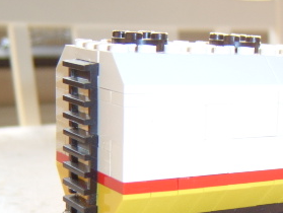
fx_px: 581
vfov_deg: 20.3
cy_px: 197
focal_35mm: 71
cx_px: 267
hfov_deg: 26.3
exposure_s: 1/30
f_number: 2.7
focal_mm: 8.13
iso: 141
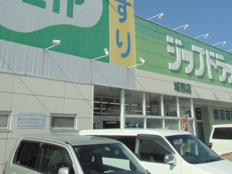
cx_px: 120
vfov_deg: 32.1
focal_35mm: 43
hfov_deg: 43.8
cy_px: 20
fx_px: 288
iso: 64
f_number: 3
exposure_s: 1/1000
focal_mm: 4.24
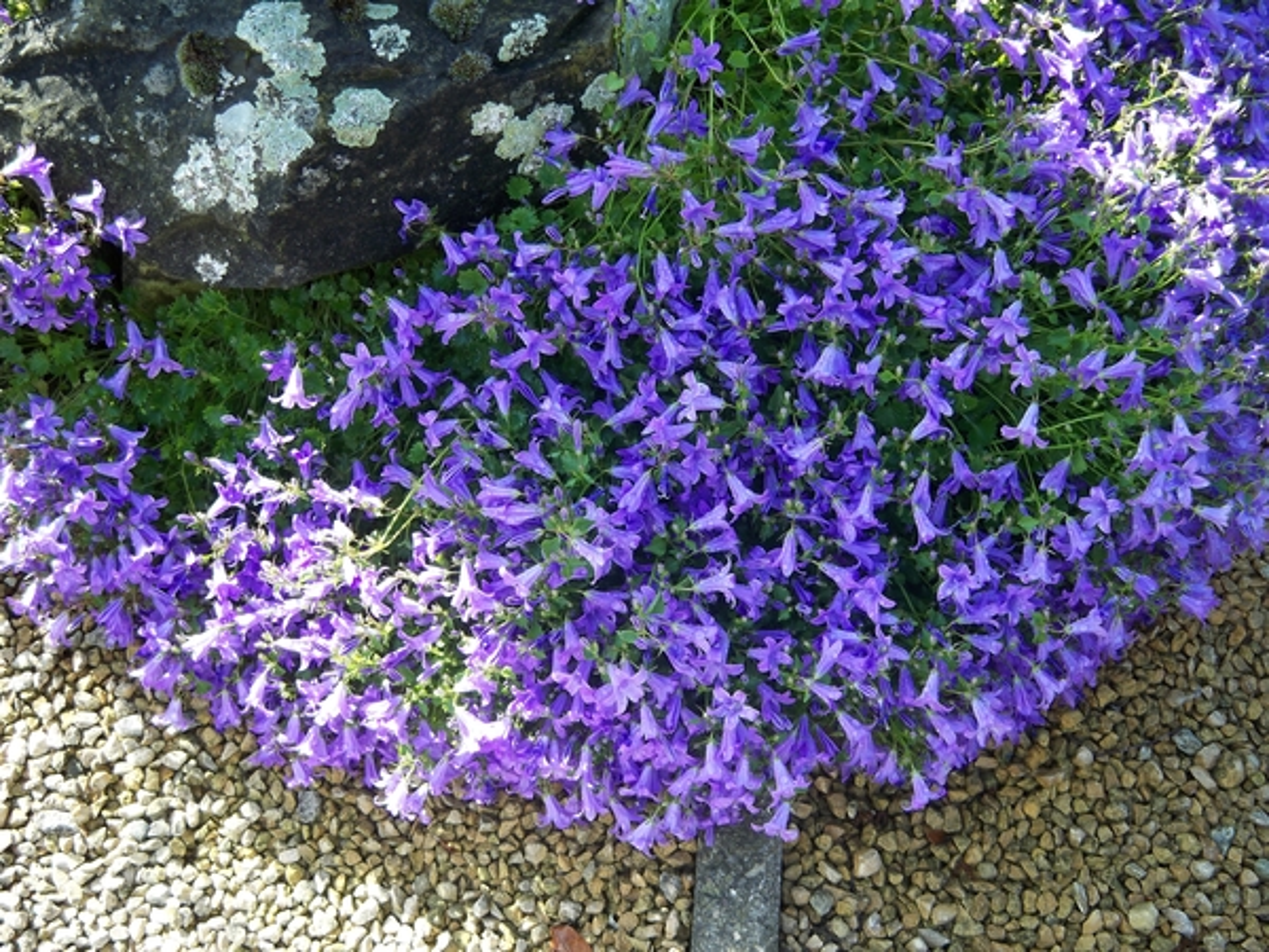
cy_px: 476
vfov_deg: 38.7
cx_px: 634
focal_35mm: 37
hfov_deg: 50.1
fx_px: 1356
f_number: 3.1
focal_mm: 7.9
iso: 64
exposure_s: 1/100
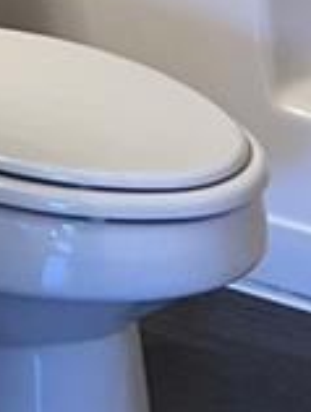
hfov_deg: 8.0
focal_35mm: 182
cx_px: -183
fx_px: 2174
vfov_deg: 9.5
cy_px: -626
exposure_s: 1/120
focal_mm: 6.86
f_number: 1.78
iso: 125
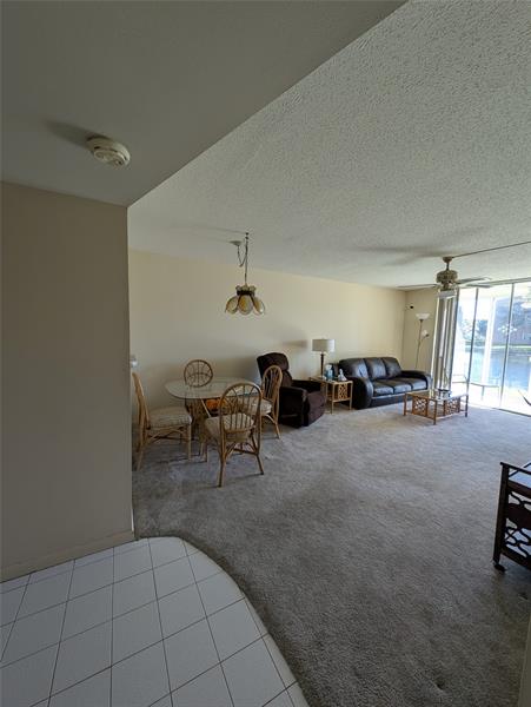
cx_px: 266
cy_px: 354
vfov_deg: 110.5
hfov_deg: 94.6
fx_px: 245
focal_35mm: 12
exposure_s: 1/109
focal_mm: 2.23
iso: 41
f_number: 1.95
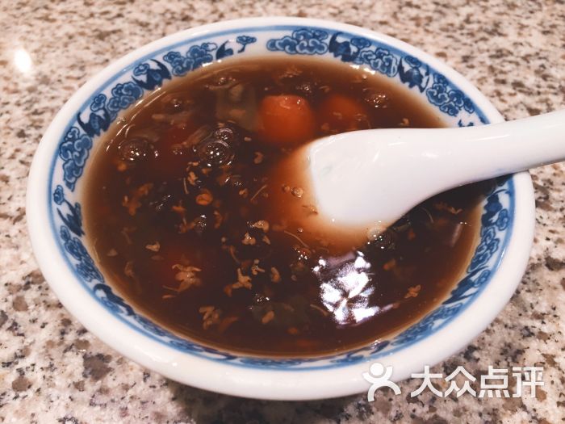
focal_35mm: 29
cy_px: 212
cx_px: 282
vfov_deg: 48.2
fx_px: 473
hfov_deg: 61.7
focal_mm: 4.15
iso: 100
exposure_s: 1/33
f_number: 2.2
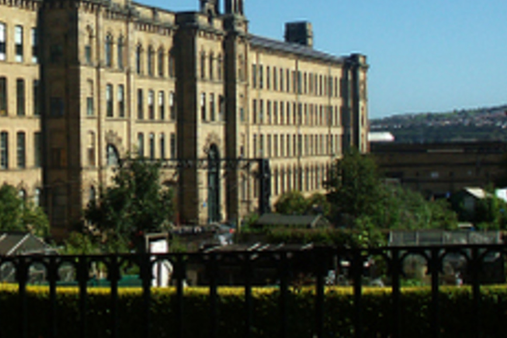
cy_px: -28
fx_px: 944
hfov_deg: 28.9
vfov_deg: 19.5
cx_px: 50
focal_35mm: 67
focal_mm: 7.98
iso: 100
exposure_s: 1/400
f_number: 8
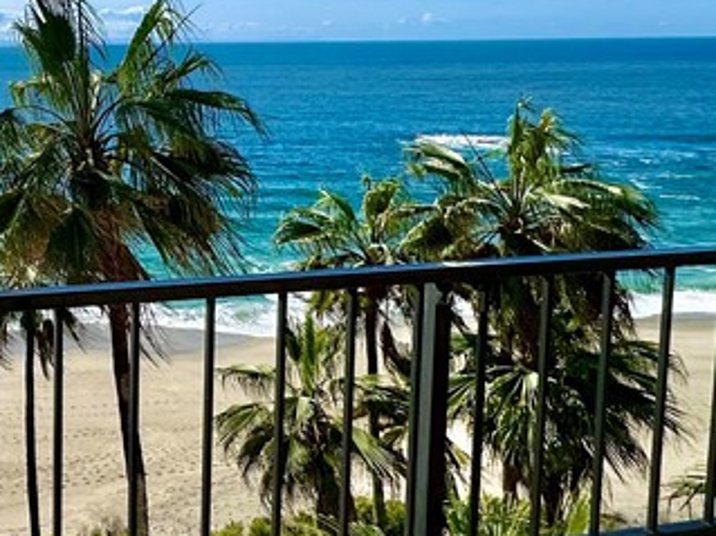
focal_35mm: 45
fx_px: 930
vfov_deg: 31.6
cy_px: 130
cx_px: -130
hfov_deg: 34.3
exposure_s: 1/4651
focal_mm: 2.22
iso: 50
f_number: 2.2
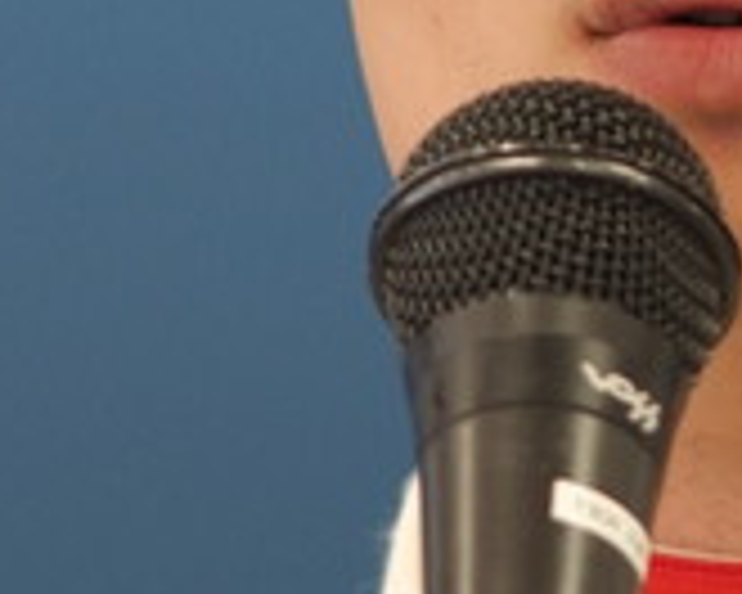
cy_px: -148
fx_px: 24244
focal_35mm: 1104
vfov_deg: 1.4
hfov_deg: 1.8
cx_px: 877
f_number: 2.8
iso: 800
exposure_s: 1/125
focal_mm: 180
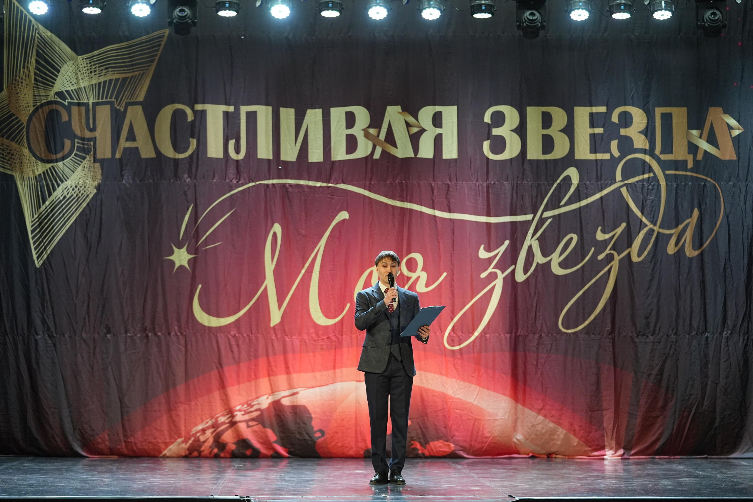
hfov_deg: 18.9
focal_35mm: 108
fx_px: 2259
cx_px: 376
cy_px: 251
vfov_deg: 12.7
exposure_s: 1/400
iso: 3200
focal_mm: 108
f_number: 2.8
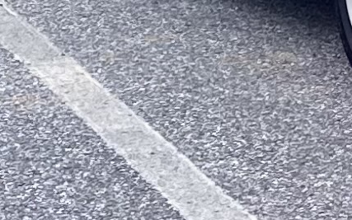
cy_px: -257
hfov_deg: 15.9
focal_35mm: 114
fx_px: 1094
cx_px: 610
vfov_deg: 10.3
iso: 20
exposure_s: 1/475
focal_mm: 3.99
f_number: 1.8
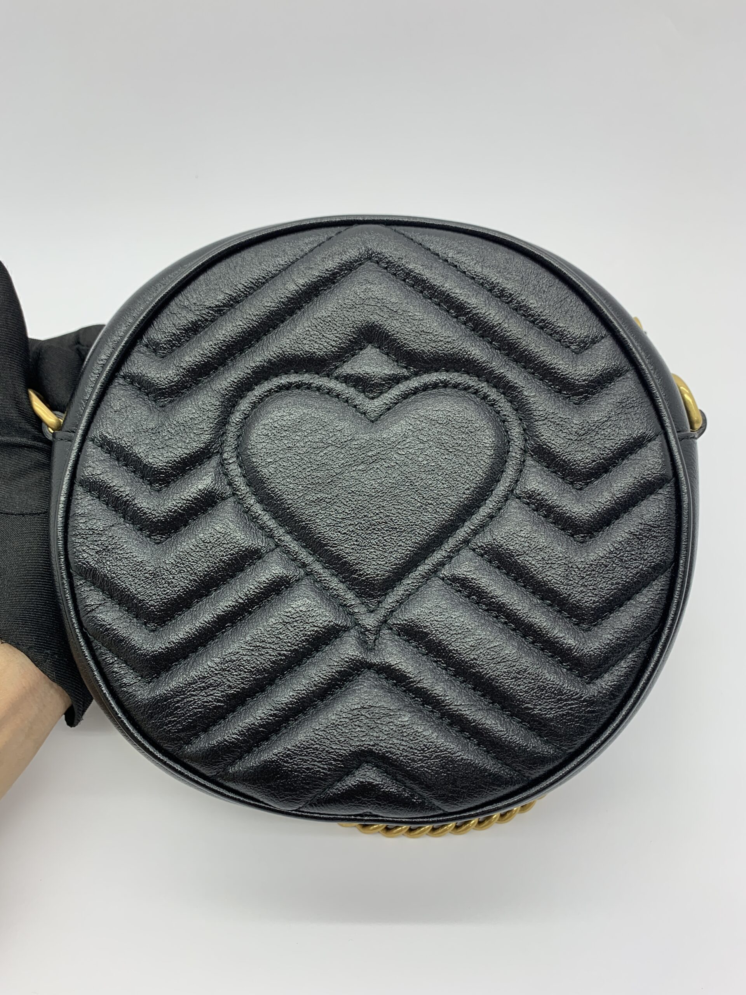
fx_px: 747
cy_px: 498
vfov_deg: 67.3
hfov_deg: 53.1
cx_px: 373
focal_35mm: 26
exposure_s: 1/100
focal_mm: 4.25
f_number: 1.8
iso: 32
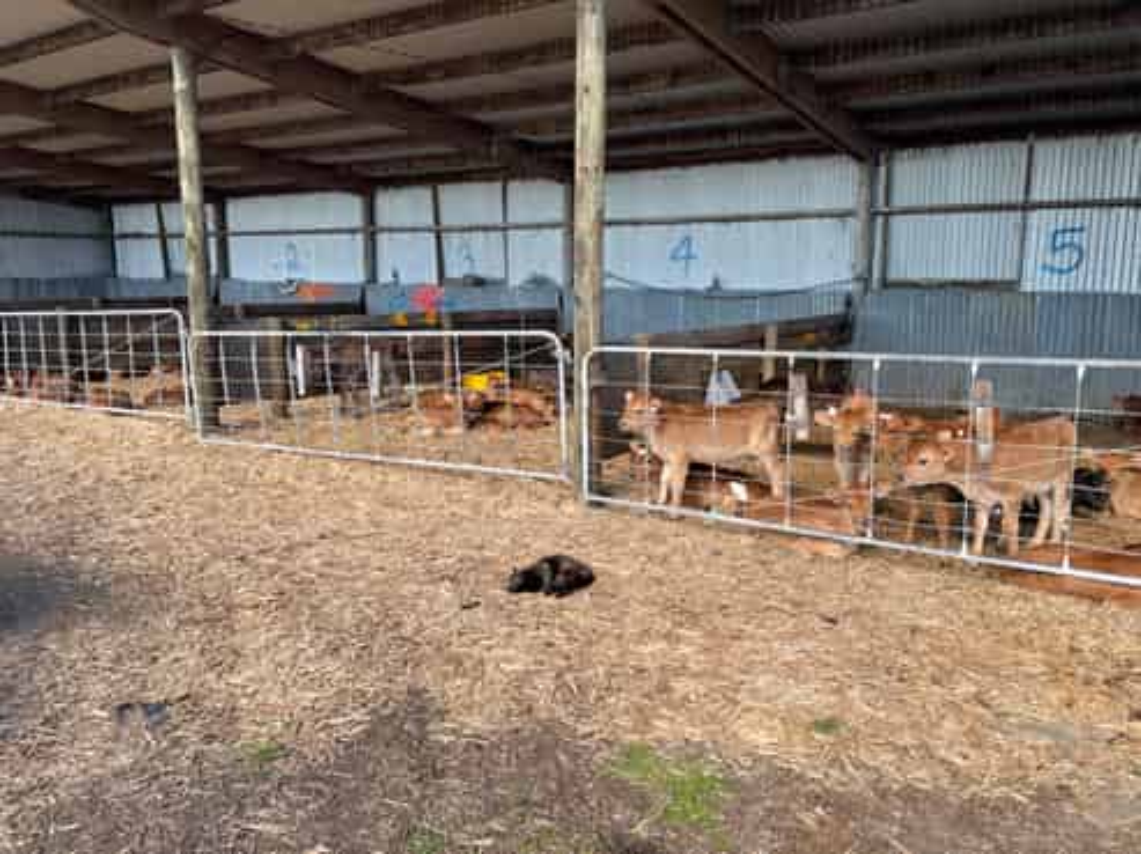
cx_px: 570
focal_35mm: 26
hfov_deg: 67.3
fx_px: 856
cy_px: 427
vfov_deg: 53.0
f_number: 1.6
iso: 32
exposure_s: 1/515
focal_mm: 4.2
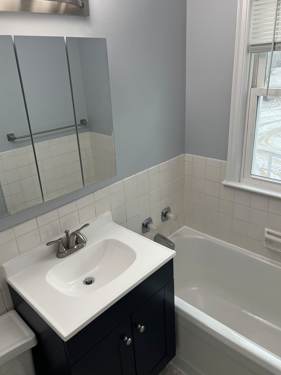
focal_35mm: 27
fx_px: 292
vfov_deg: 65.3
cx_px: 136
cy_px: 182
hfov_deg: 51.3
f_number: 1.6
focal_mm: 5.1
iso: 125
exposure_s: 1/120
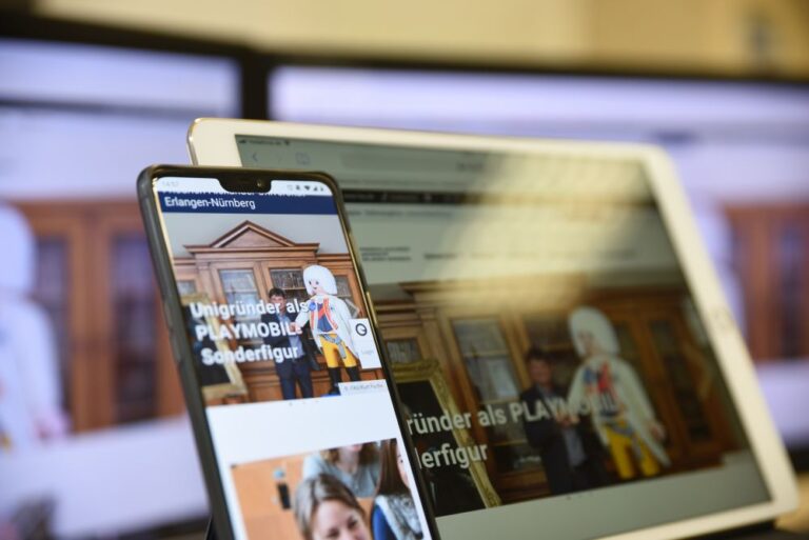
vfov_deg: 20.9
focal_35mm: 65
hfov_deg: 30.9
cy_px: 270
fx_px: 1461
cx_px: 404
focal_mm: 65
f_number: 2.8
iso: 100
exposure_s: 1/25
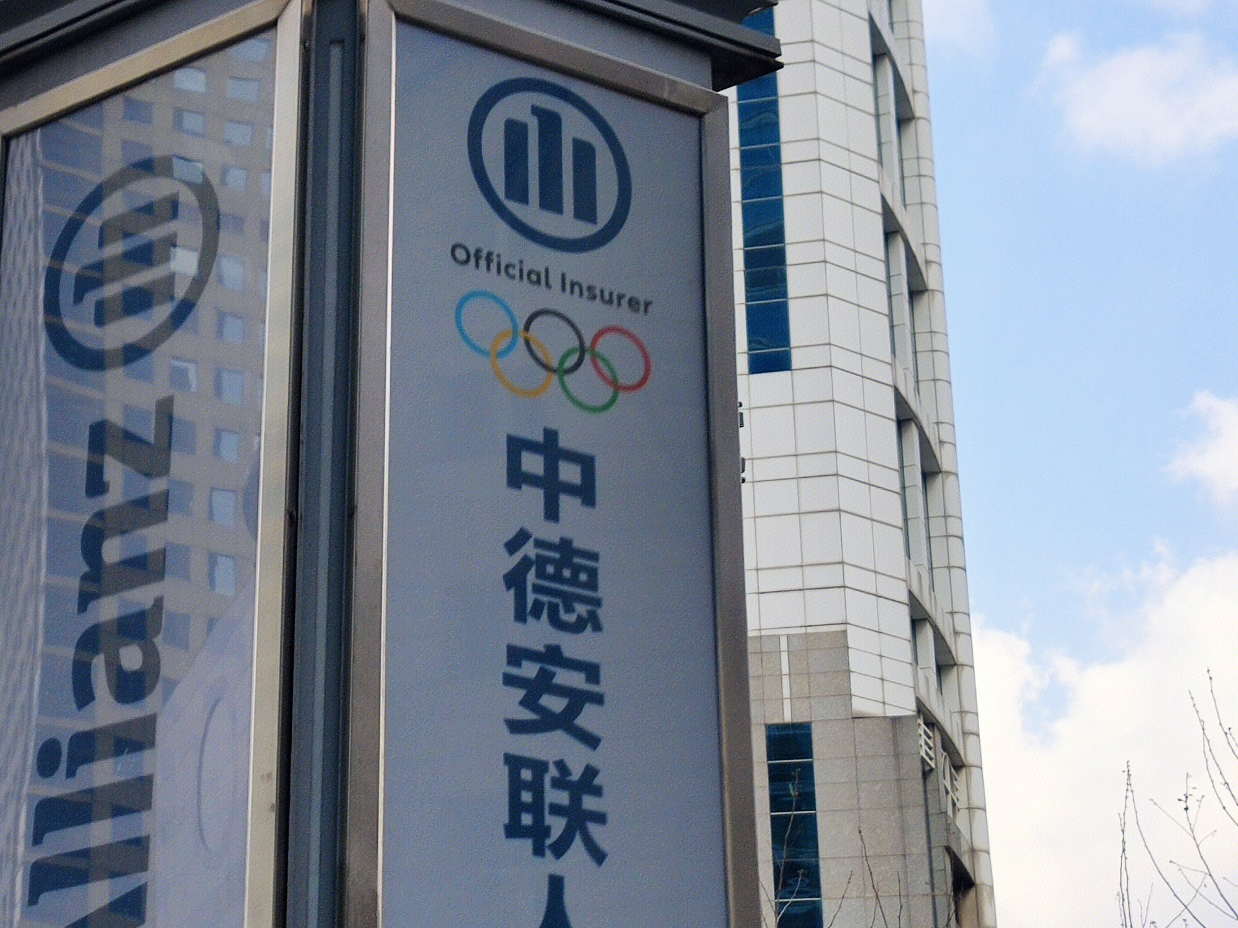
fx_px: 2468
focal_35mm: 69
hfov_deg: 27.9
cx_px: 349
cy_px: 610
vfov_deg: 21.2
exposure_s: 1/1501
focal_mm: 4.75
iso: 112
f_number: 1.75
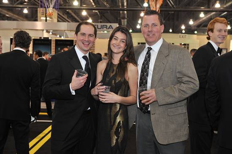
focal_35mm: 56
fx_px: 361
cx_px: 116
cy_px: 77
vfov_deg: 24.2
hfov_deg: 35.7
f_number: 5.6
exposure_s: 1/100
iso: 1250
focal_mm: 56
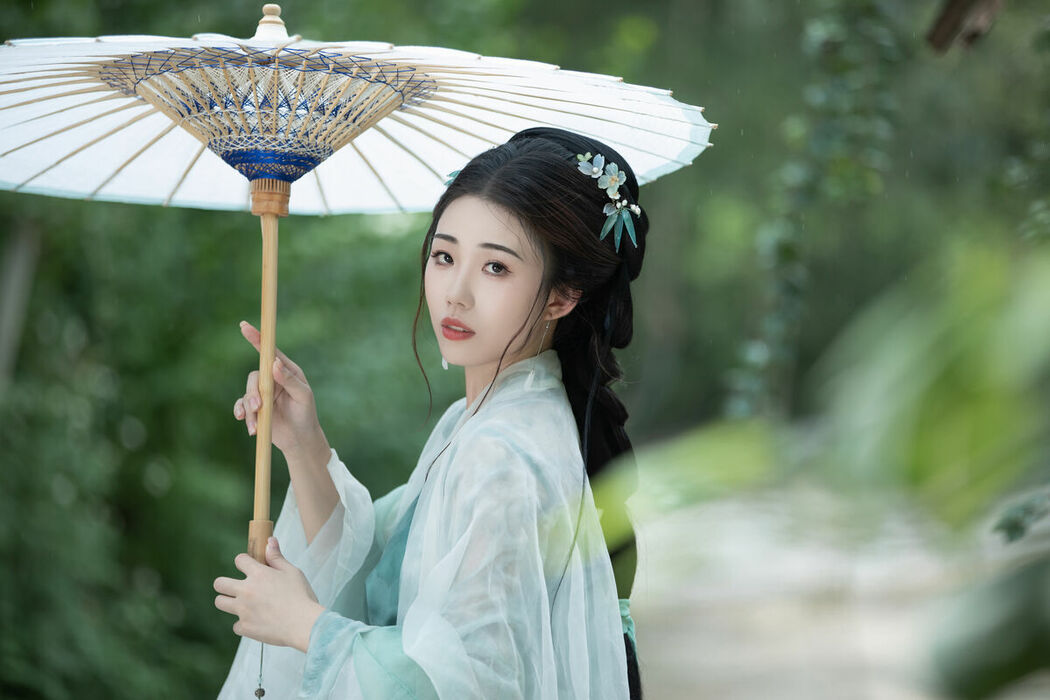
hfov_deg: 13.3
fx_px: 4491
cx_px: 525
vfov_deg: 8.9
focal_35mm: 154
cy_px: 350
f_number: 2.8
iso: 200
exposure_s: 1/500
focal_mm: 155
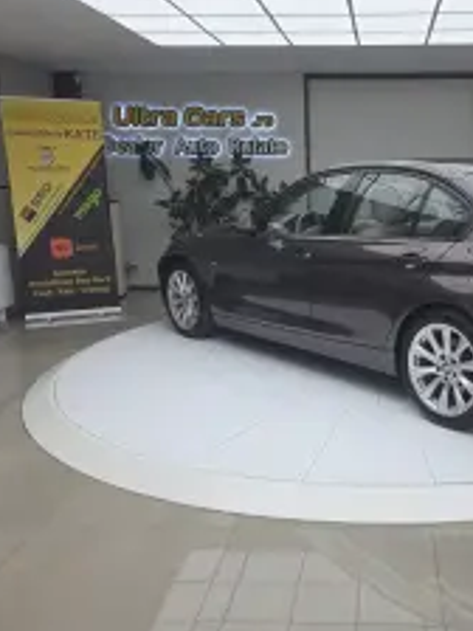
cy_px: 324
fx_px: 674
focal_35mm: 37
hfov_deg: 37.4
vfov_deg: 50.1
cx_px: 374
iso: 12
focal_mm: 6.25
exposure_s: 1/112
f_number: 1.7
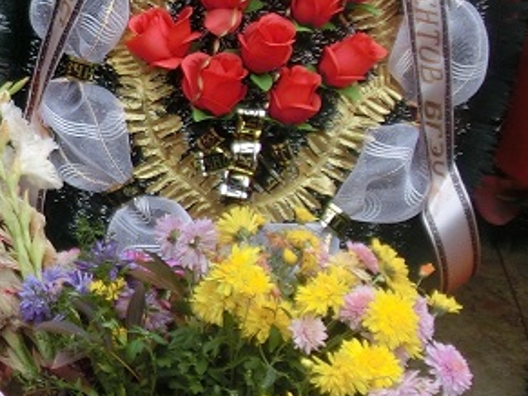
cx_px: -238
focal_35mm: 103
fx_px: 1570
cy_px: 147
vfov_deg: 14.3
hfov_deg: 17.4
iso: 80
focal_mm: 4.4
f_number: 3.3
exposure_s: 1/400
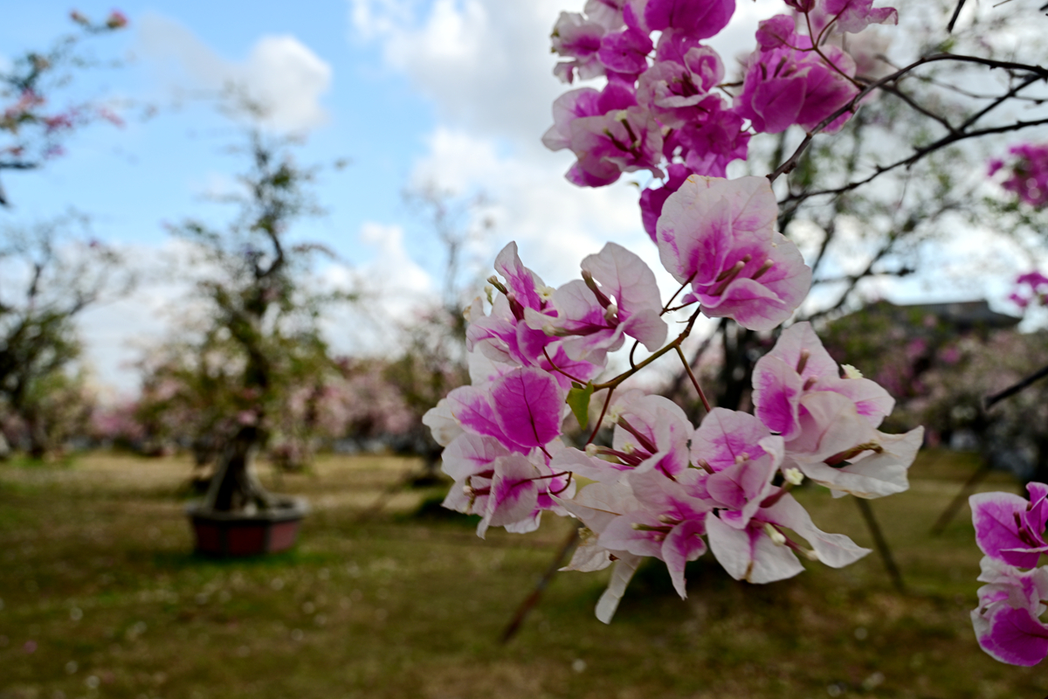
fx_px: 946
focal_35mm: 32
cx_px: 524
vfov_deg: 40.5
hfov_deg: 58.0
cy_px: 350
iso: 110
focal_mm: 32.5
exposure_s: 1/160
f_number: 8
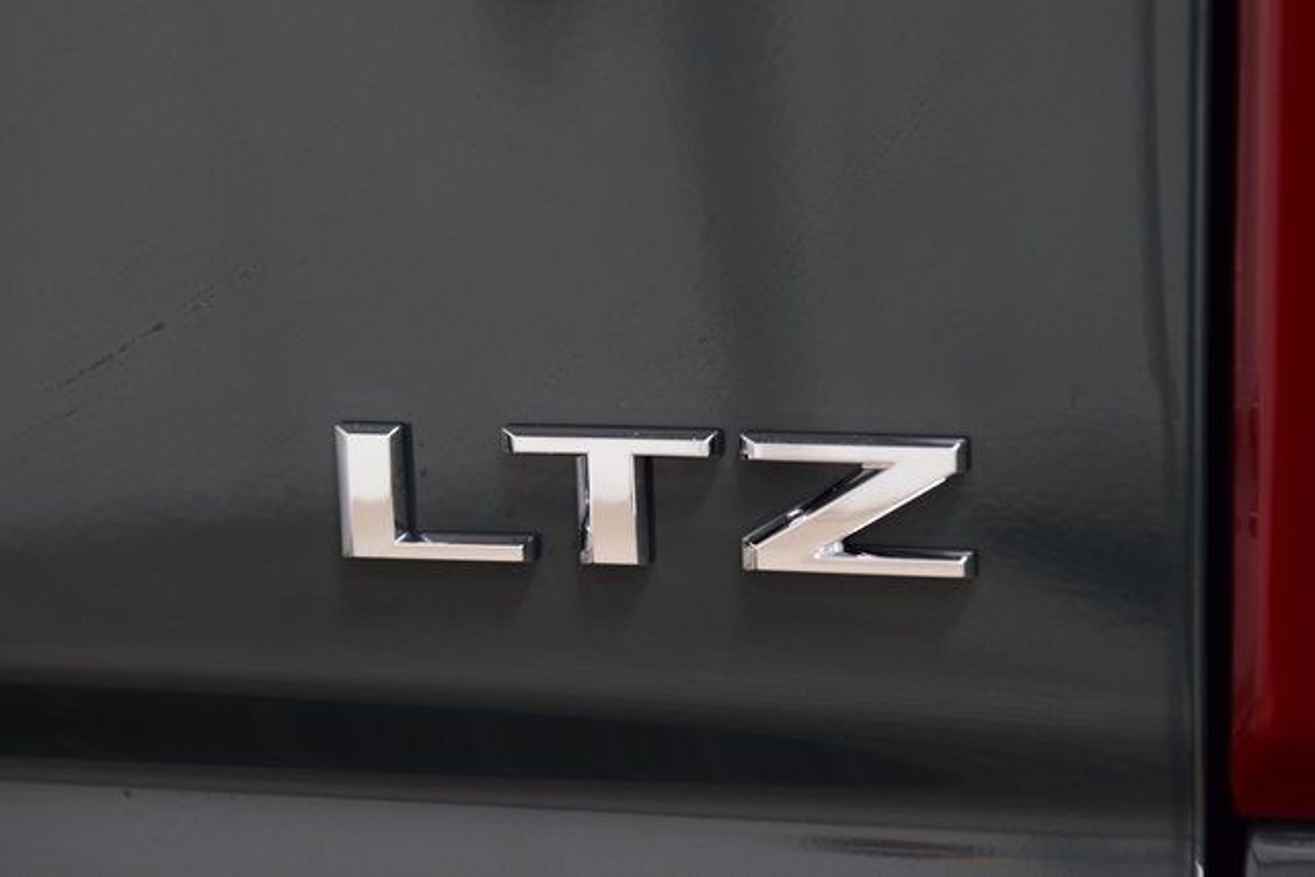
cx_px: 658
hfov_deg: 19.5
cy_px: 438
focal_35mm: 105
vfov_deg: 13.0
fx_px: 3836
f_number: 5
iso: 1600
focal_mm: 70
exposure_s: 1/30
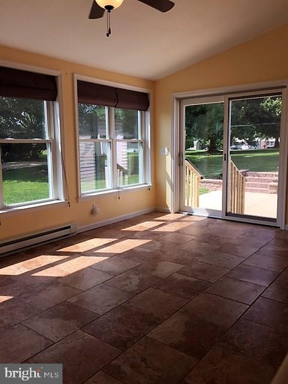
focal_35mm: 29
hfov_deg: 48.2
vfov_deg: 61.7
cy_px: 192
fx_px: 322
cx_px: 144
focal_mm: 4.15
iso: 32
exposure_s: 1/549
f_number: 2.2
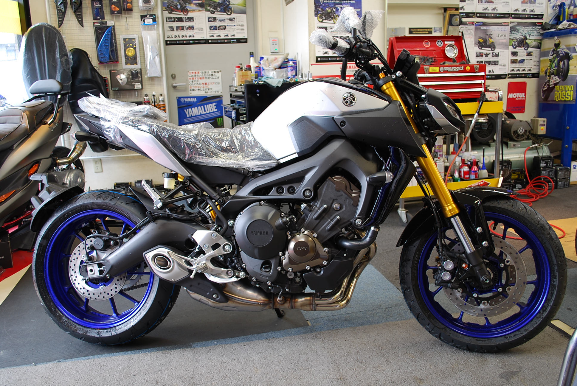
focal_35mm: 30
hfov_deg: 61.9
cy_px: 193
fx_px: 481
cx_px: 288
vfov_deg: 43.7
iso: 100
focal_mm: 20
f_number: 4
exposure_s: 1/8
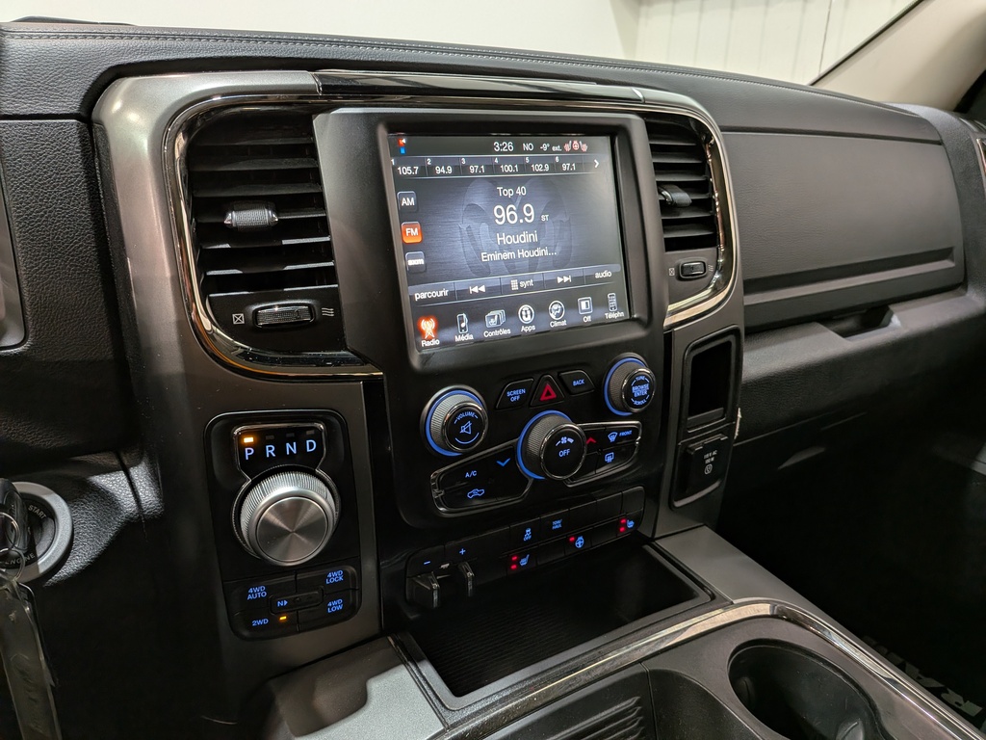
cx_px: 493
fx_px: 684
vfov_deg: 56.8
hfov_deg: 71.6
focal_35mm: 24
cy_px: 370
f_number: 1.7
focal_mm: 4.53
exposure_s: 1/33.3
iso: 76
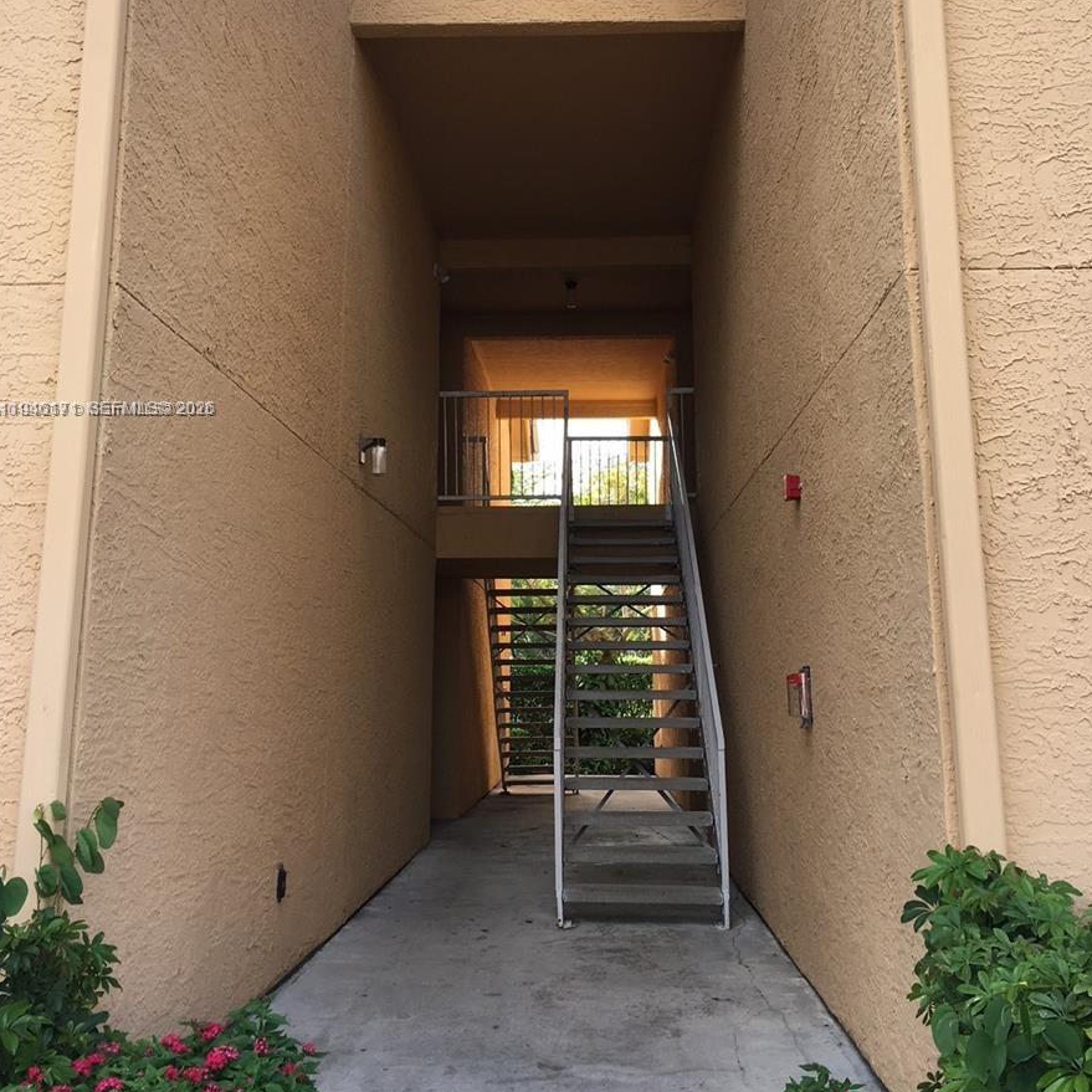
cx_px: 544
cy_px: 410
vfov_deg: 46.8
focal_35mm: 35
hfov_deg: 47.2
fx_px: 1249
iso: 25
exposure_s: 1/204
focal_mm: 4.15
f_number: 2.2
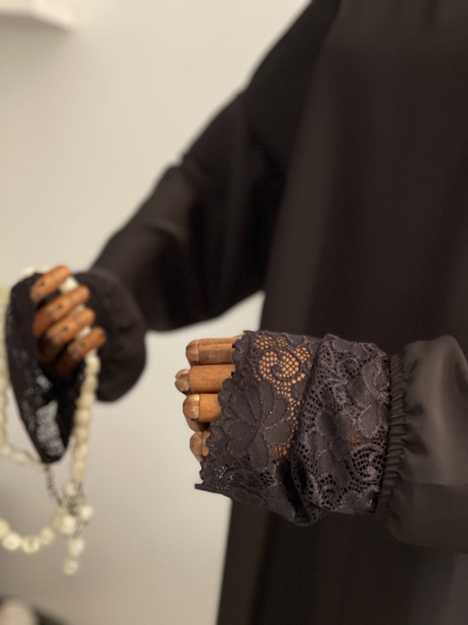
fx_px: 1154
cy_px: 312
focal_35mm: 64
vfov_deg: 30.3
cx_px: 234
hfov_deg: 22.9
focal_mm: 7.5
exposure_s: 1/15
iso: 500
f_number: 2.2
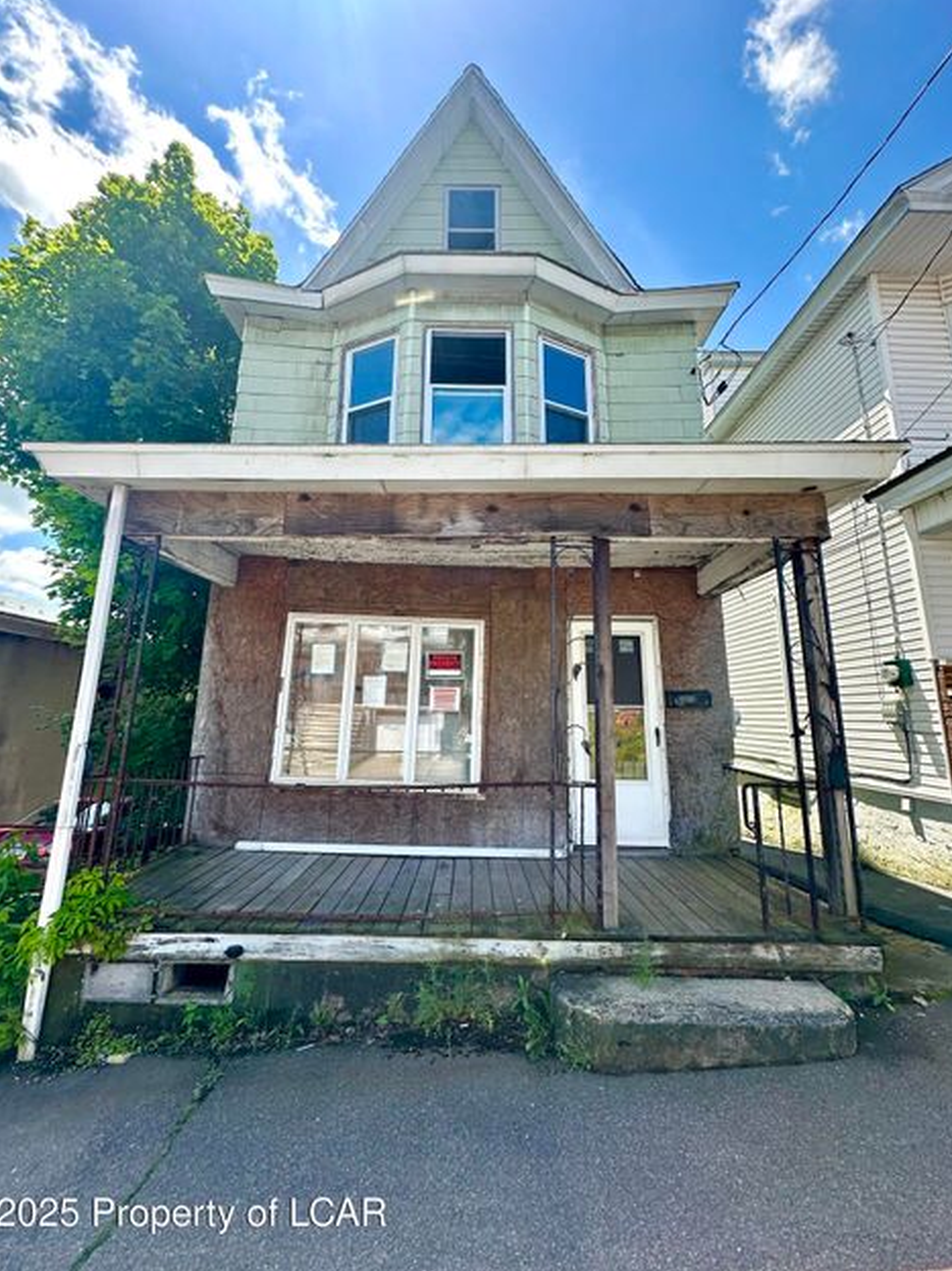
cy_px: 595
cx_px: 473
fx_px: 550
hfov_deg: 81.7
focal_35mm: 15
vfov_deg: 98.0
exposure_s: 1/796
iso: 40
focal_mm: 2.22
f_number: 2.2
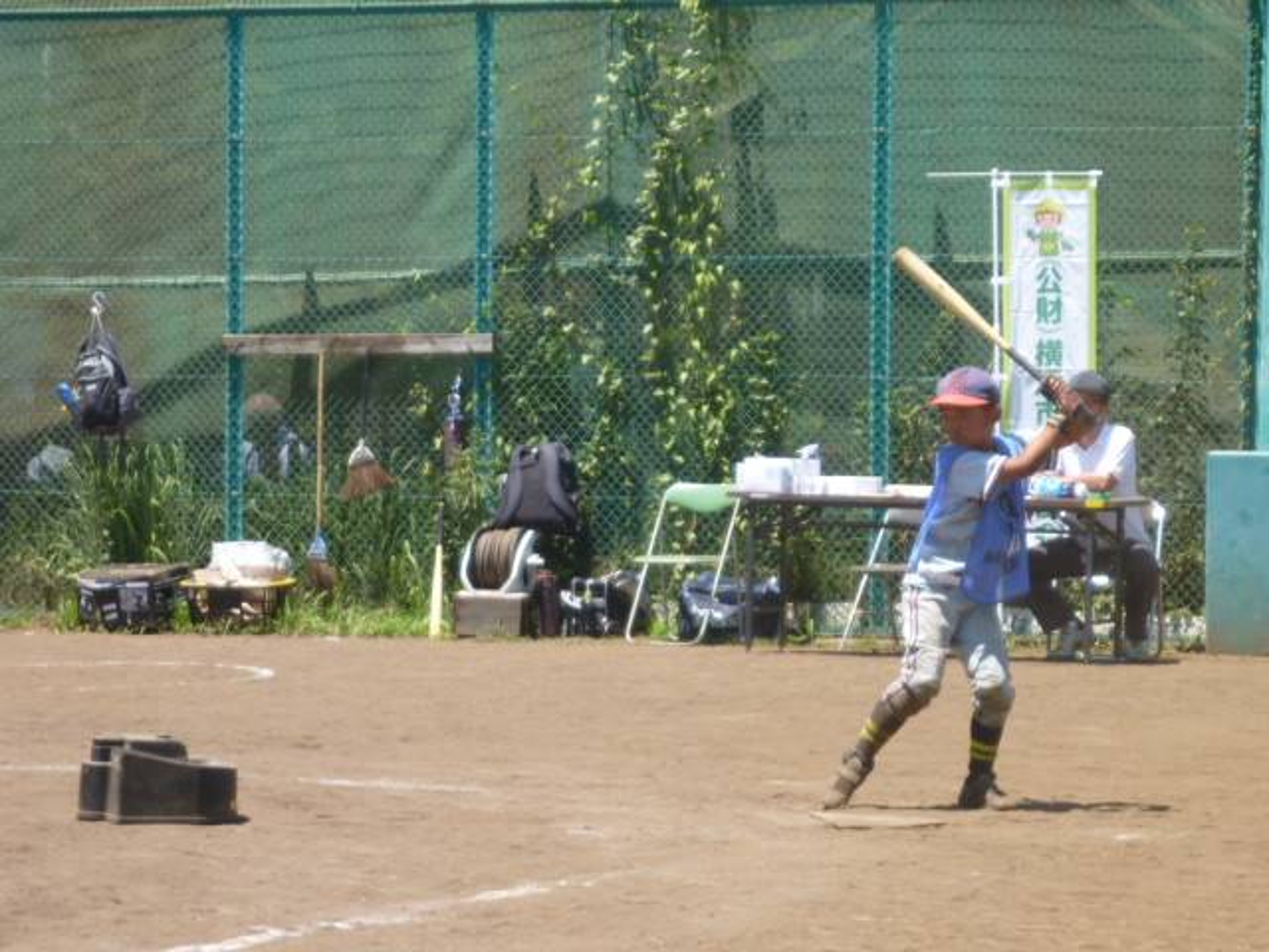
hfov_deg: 13.5
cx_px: 634
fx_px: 5352
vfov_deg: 10.2
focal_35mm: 146
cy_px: 476
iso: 80
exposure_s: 1/100
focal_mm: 22.5
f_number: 5.9
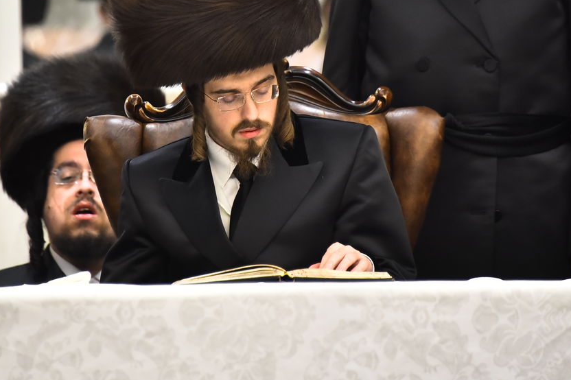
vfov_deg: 2.7
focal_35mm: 505
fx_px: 8006
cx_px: 246
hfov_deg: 4.1
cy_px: 79
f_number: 5.6
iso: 4000
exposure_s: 1/125
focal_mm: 300
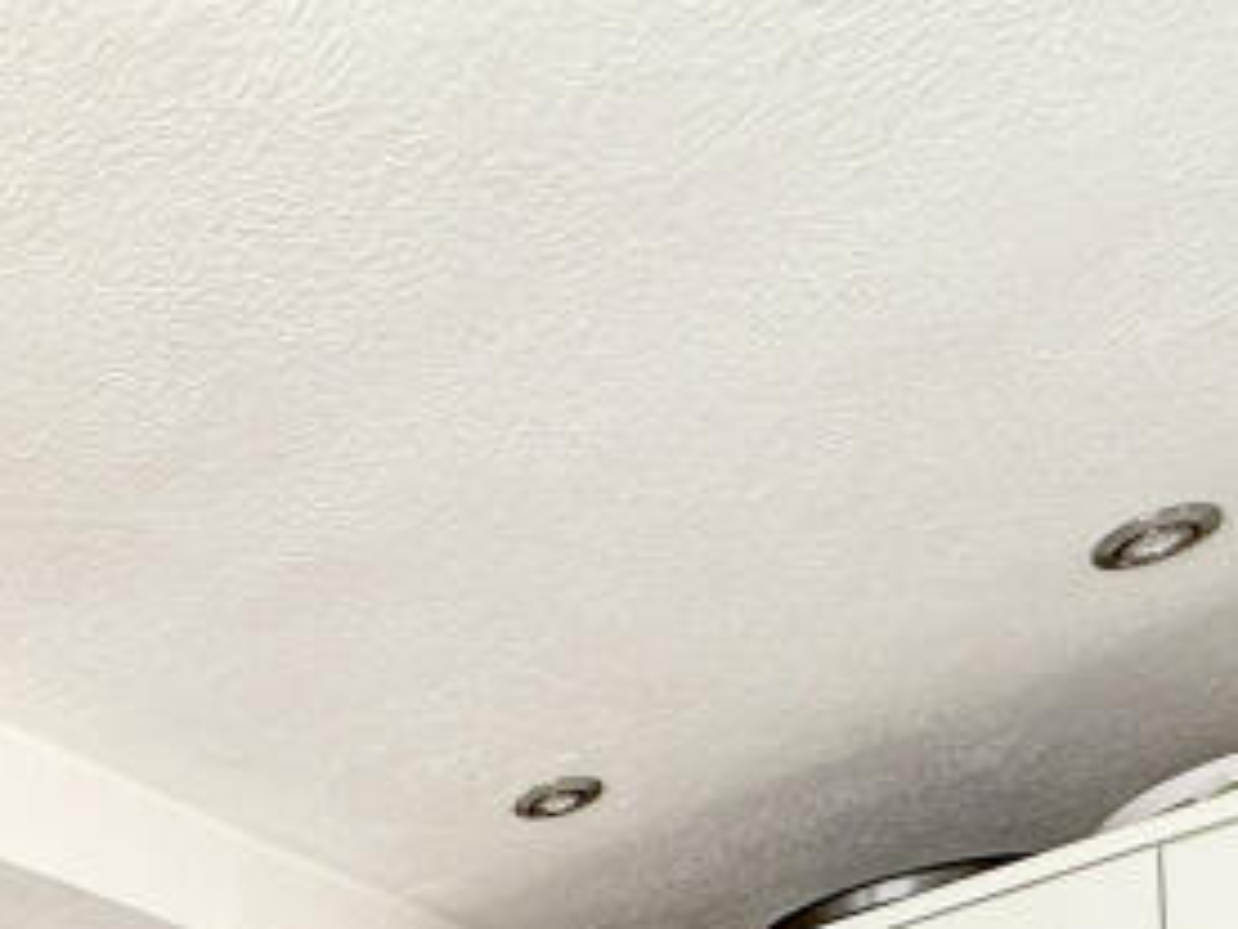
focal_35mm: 52
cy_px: 1678
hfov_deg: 30.5
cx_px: -296
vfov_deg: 20.1
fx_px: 1860
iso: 125
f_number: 2.2
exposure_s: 1/99
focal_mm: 2.22
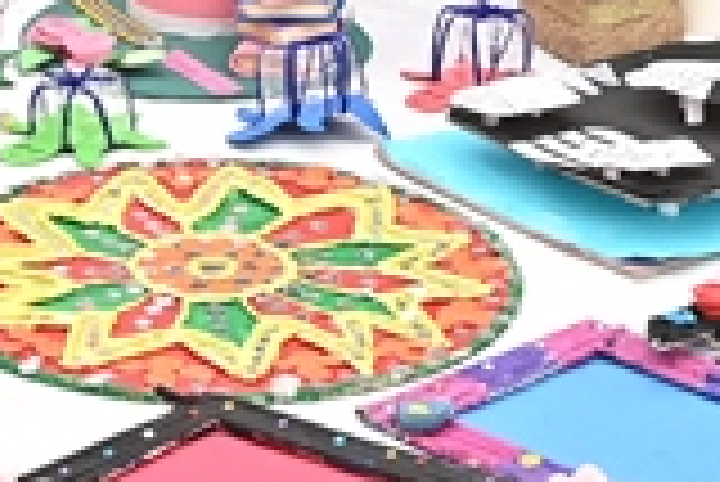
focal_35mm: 201
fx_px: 4027
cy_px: -858
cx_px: 122
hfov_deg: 10.2
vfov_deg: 6.4
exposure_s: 1/125
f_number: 9
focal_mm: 31.5
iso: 250
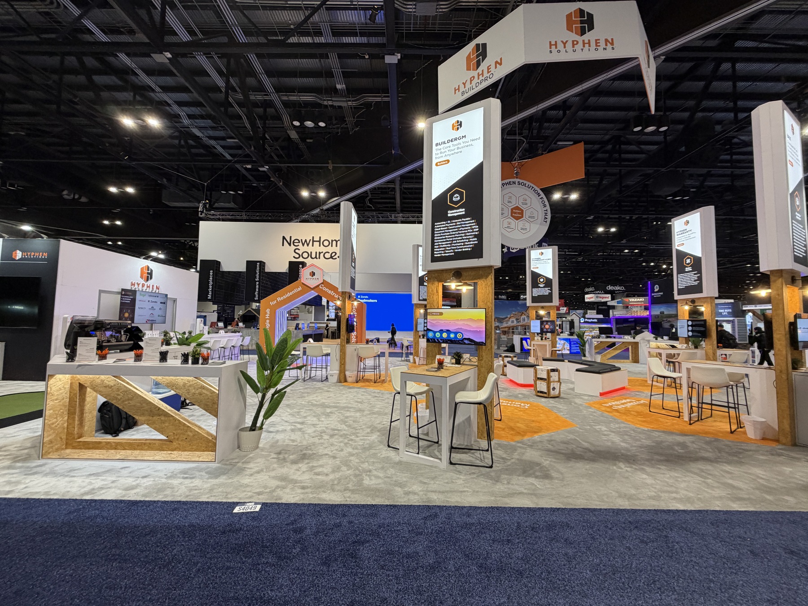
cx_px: 404
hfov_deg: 102.1
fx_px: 327
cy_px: 303
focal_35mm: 14
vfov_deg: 85.7
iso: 160
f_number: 2.2
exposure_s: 1/60
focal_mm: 2.22
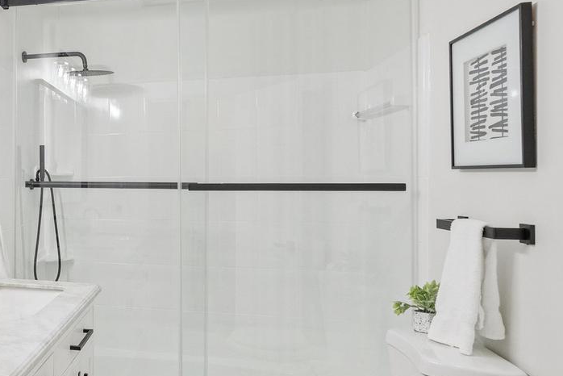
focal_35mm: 33
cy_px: 175
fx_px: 516
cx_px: 60
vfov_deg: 40.0
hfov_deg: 50.9
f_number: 6.3
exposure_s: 1/125
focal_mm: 16
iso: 1000
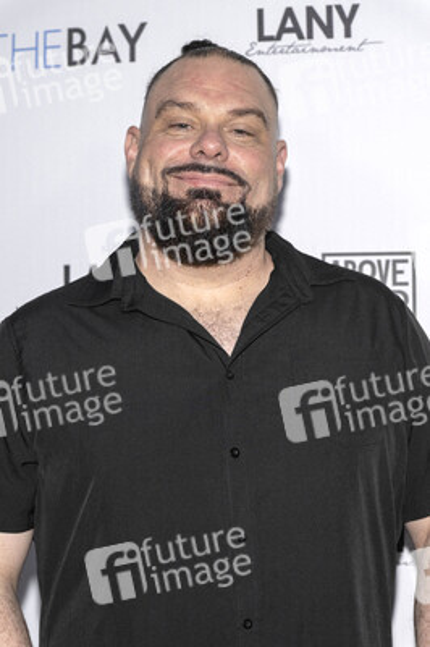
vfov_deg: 25.4
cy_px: 324
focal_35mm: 80
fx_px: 1436
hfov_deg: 17.0
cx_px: 215
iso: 800
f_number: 5.6
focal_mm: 80
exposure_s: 1/200
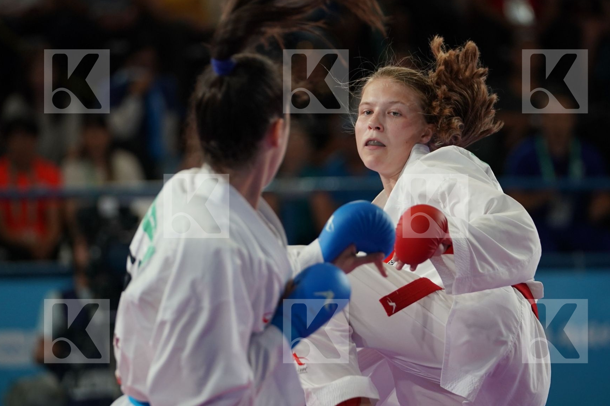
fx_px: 4337
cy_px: 206
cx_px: 316
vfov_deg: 5.4
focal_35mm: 256
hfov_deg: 8.0
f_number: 2.8
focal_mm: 164
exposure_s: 1/1000
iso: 1000
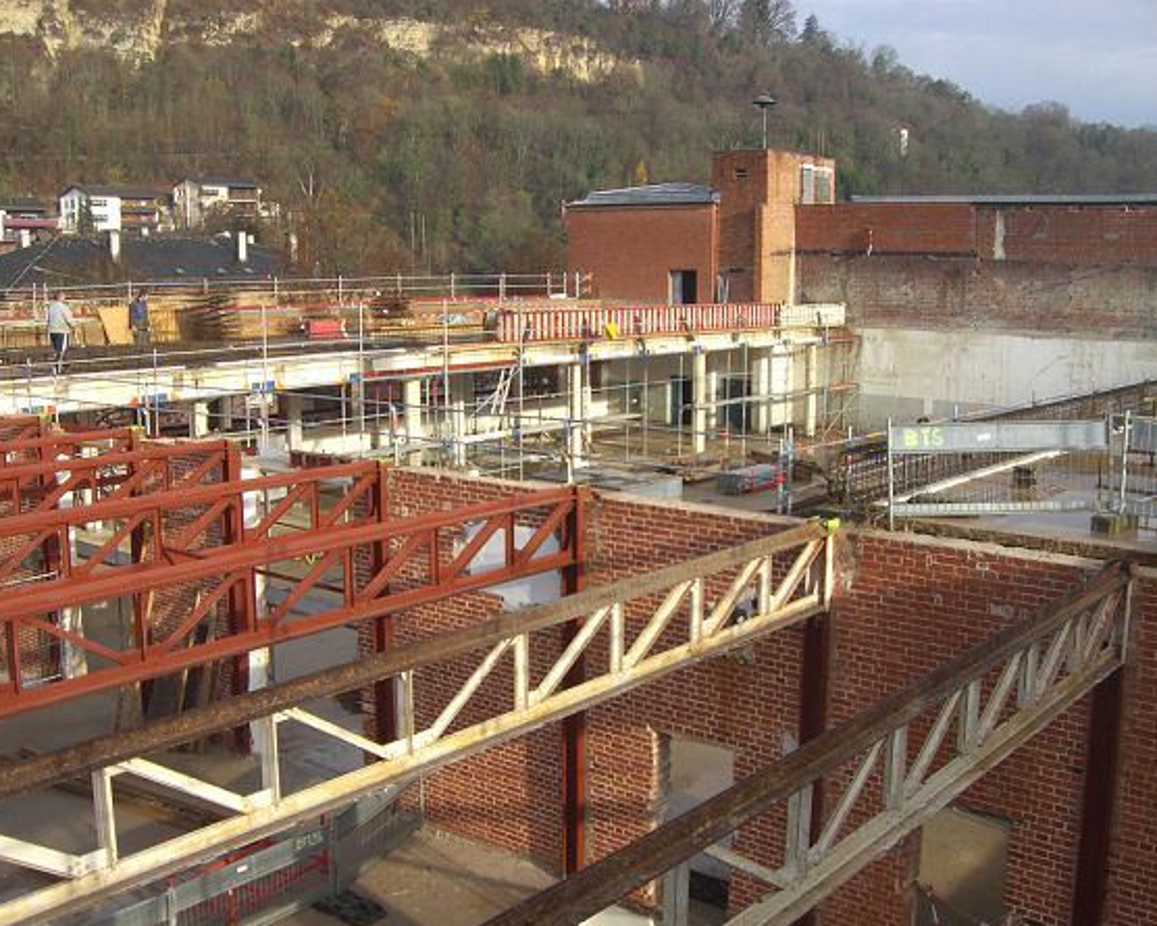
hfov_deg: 45.8
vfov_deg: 37.3
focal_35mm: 40
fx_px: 1370
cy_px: 466
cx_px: 612
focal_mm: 6.2
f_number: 4.3
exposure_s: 1/250
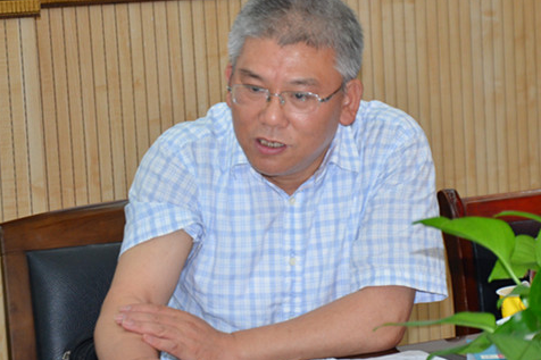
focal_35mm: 129
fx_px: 1938
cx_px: 302
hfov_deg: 15.9
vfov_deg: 10.6
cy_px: 173
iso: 1000
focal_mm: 66
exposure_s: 1/60
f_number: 5.3
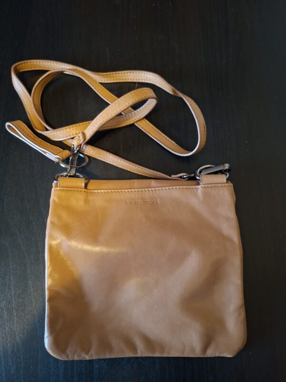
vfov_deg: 73.9
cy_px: 191
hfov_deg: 58.9
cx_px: 143
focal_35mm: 23
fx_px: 253
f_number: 1.8
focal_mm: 5.54
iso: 800
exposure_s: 1/24
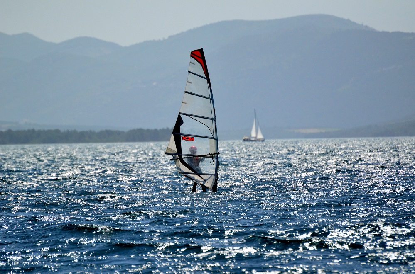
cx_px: 208
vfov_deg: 3.0
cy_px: 137
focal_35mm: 450
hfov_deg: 4.6
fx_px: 5175
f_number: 5.6
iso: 1250
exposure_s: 1/8000
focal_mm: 300
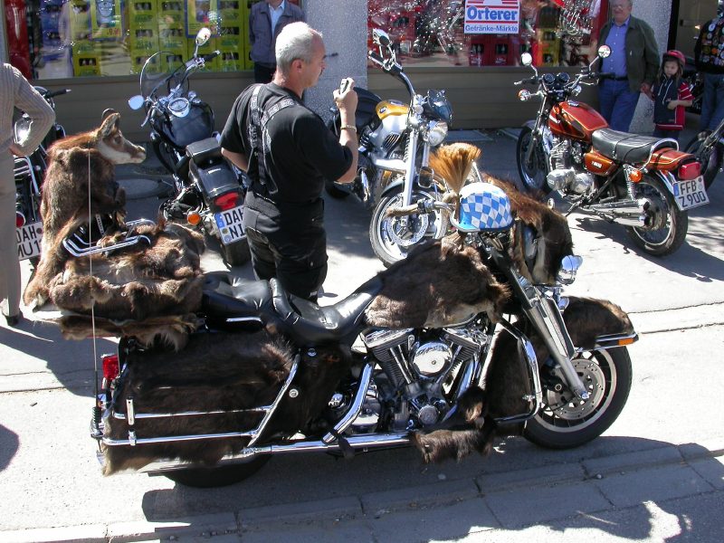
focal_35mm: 38
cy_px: 272
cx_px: 362
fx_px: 795
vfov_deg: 37.7
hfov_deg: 49.0
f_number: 5.3
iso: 100
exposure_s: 1/139
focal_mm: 7.85
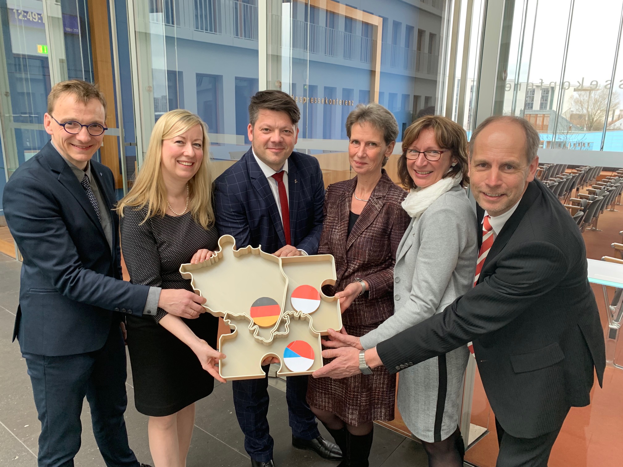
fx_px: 468
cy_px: 234
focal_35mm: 26
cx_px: 312
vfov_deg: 53.1
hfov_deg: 67.3
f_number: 1.8
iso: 80
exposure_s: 1/121
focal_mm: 4.25
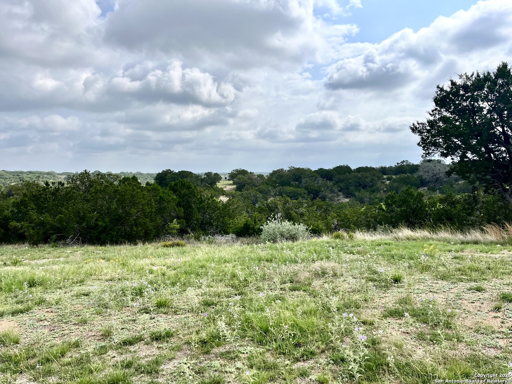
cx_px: 256
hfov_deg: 67.3
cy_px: 192
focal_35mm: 26
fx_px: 385
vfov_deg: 53.1
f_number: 1.6
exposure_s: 1/7353
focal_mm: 5.1
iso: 50
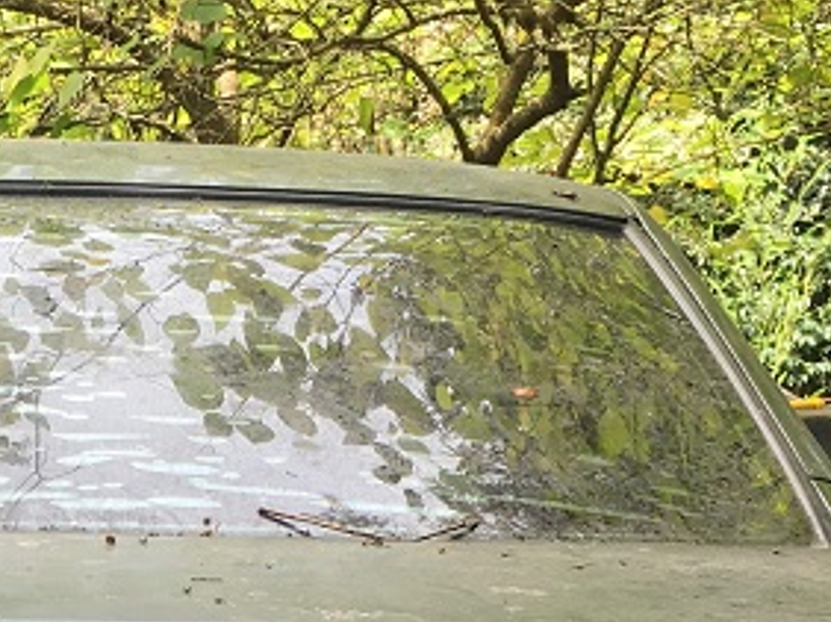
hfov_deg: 18.9
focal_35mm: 103
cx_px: 136
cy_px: 929
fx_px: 2471
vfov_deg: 13.5
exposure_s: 1/197
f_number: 2.2
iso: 25
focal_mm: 4.15
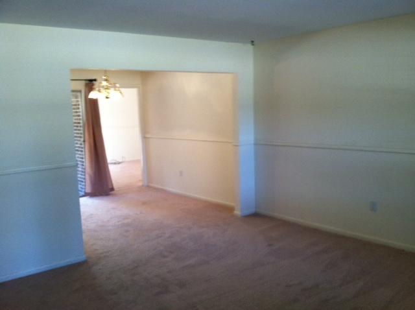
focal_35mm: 35
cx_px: 208
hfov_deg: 52.7
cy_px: 155
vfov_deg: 40.6
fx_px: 419
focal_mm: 3.85
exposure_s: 1/15
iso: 100
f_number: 2.8
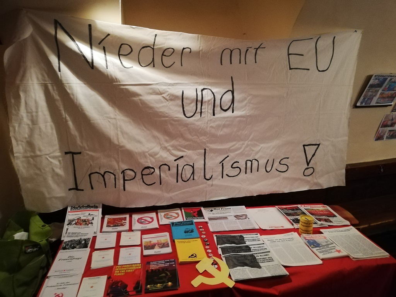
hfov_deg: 67.3
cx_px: 198
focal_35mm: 26
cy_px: 148
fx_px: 297
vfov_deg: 53.1
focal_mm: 3.81
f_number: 2.2
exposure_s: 1/16.7
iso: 800
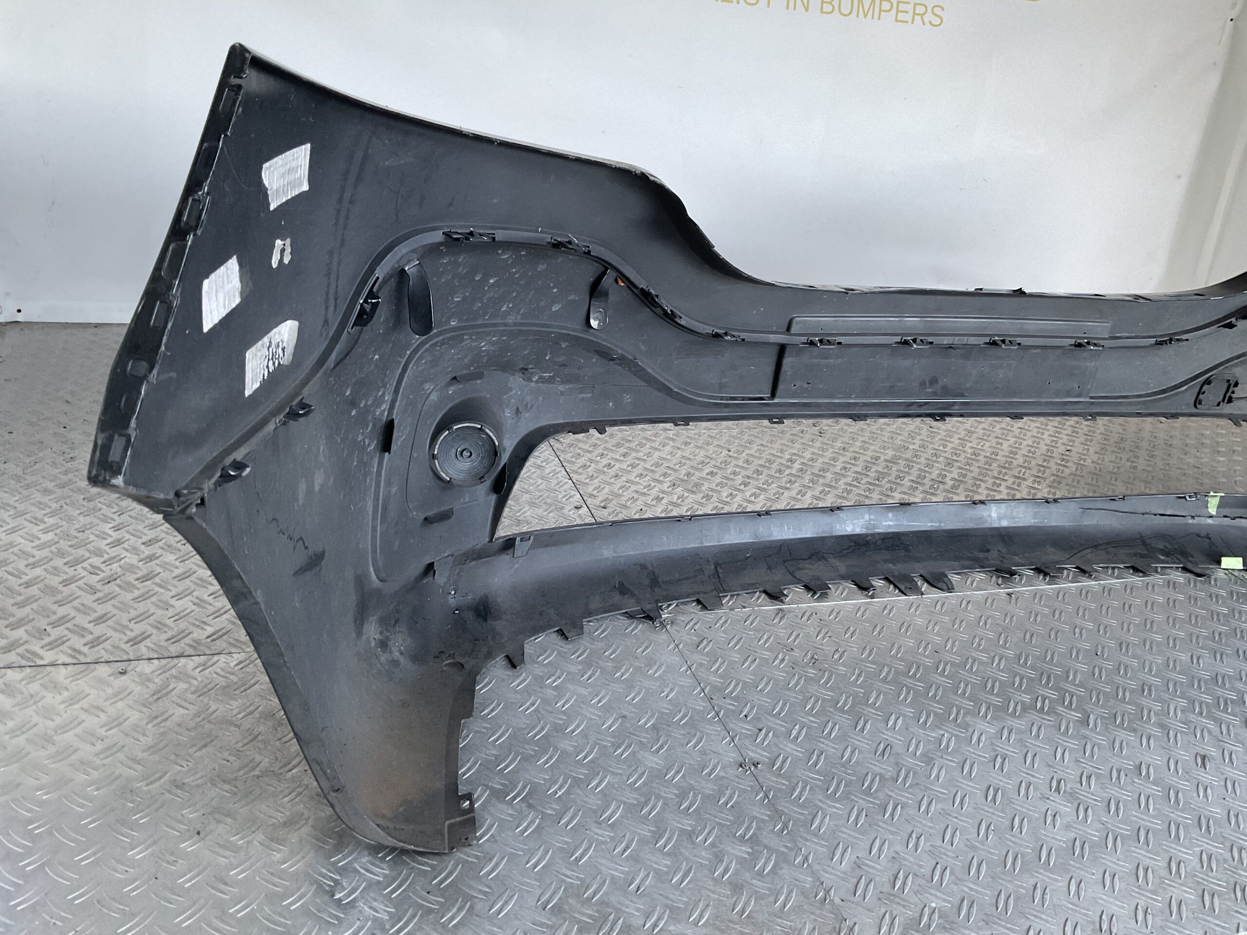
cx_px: 624
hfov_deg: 61.7
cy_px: 468
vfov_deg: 48.2
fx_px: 1045
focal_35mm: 29
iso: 100
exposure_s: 1/60
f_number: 1.8
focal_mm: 3
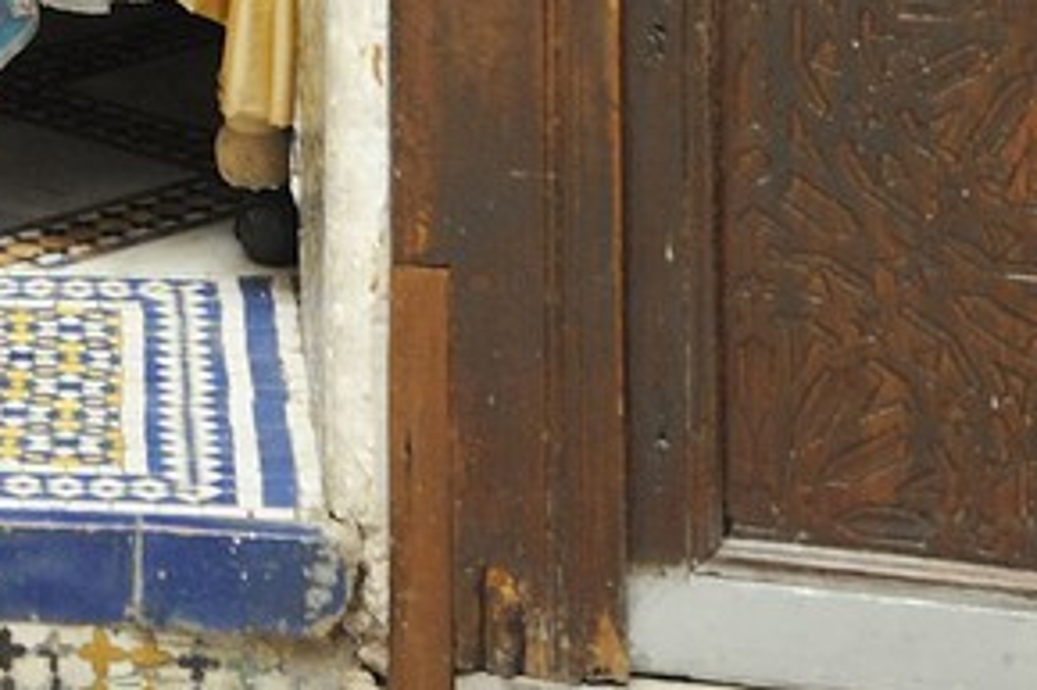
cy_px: -1203
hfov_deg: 10.2
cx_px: -679
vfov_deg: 6.6
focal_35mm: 193
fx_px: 5556
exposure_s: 1/50
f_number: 4
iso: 800
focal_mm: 35
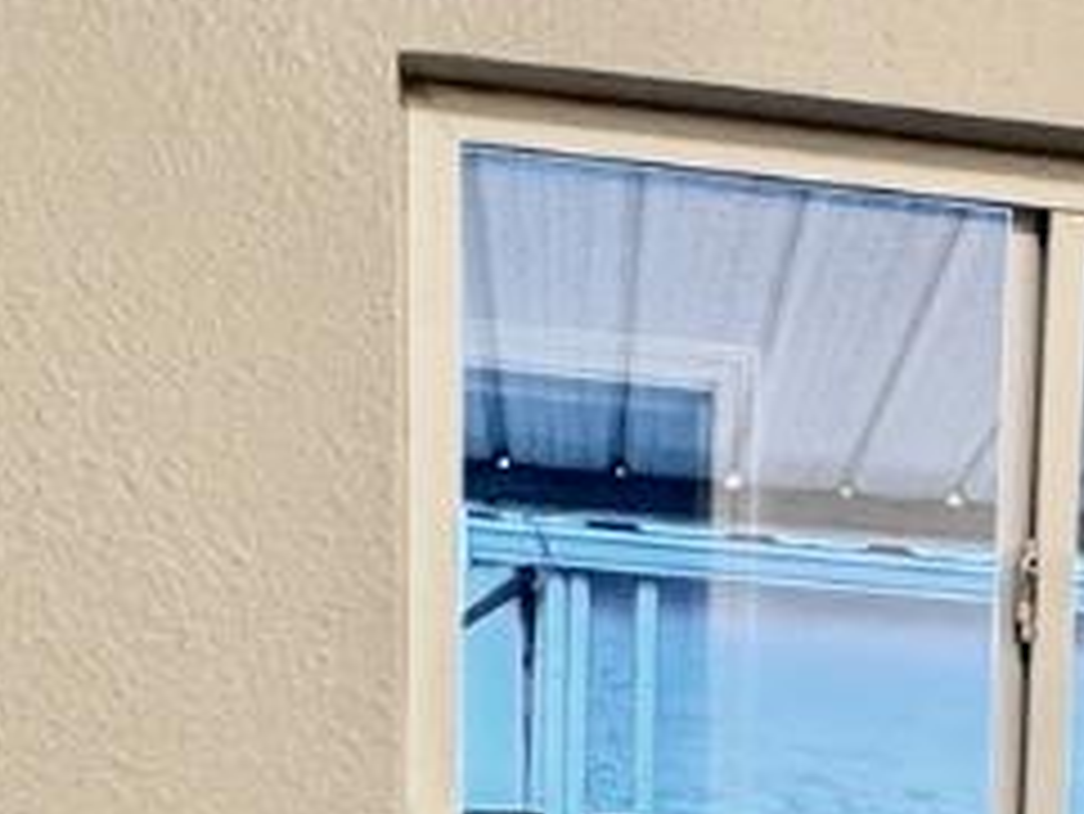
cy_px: 1374
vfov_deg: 15.1
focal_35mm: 87
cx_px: 1255
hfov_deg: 21.1
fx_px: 2726
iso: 160
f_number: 2.2
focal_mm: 2.22
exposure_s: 1/120
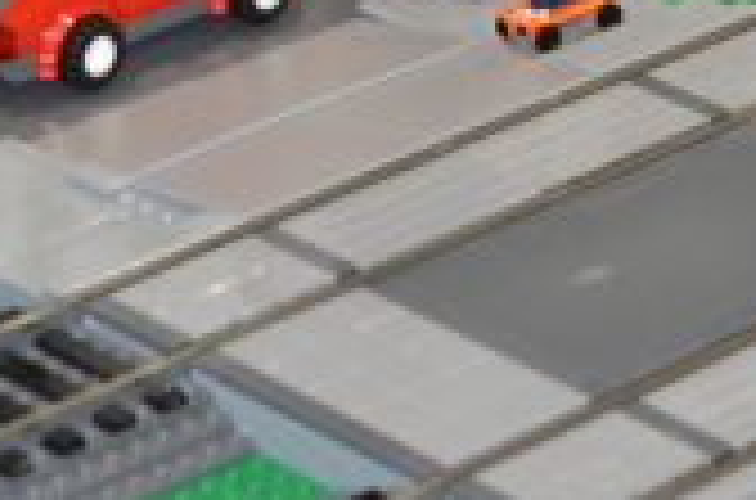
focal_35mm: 282
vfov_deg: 4.7
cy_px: -739
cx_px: 468
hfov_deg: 7.3
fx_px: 5899
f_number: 4.5
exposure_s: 1/60
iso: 800
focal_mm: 35
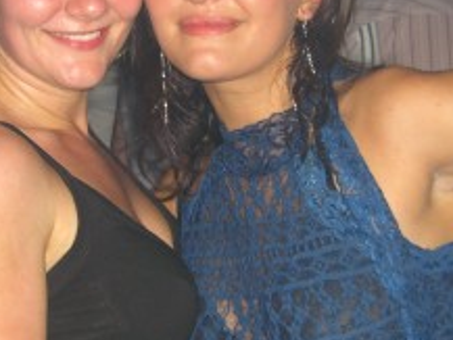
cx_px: 213
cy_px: 159
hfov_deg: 18.7
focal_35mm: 105
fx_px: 1375
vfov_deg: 14.1
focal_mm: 7.9
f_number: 2.8
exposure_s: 1/60
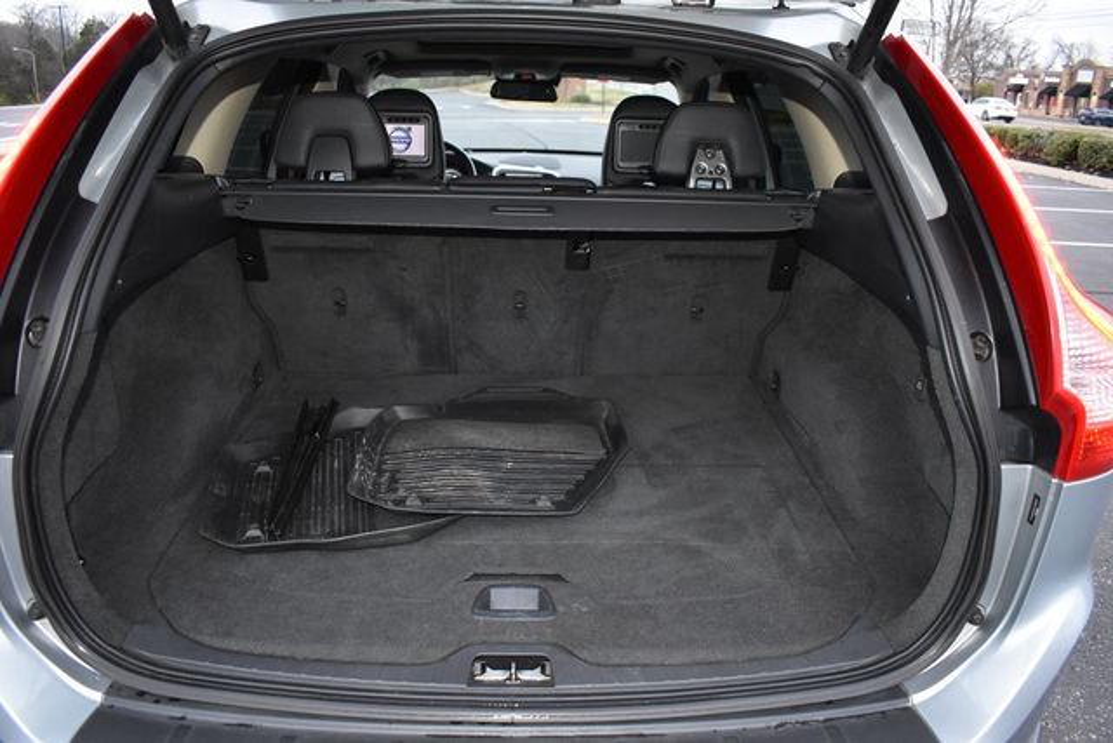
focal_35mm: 27
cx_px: 556
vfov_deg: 48.0
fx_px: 835
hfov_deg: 67.4
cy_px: 372
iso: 1600
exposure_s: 1/80
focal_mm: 18
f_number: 3.5
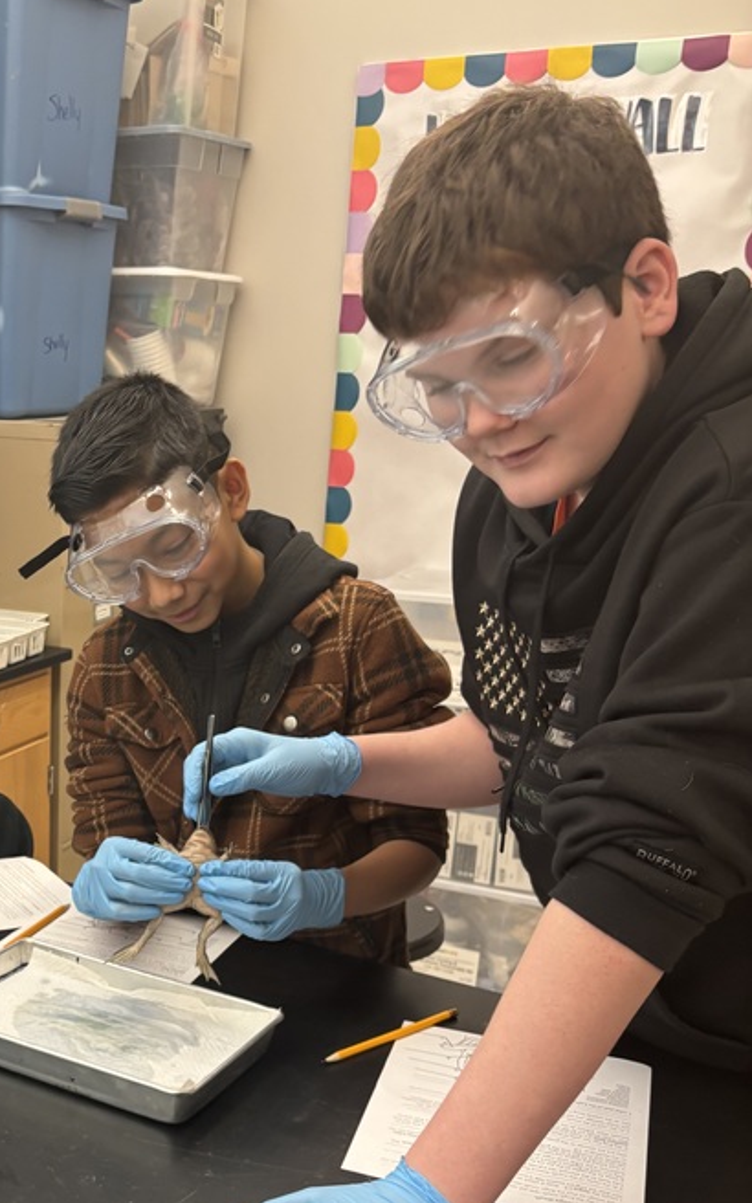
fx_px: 1410
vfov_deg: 45.5
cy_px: 805
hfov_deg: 28.5
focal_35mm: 43
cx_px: 50
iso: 125
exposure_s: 1/60
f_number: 1.6
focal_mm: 5.96
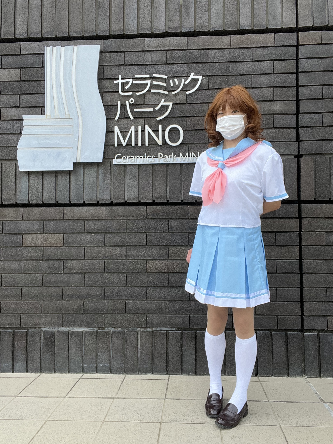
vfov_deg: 60.0
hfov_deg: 46.8
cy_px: 222
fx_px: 385
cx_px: 166
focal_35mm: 30
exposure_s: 1/483
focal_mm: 2.71
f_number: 2.2
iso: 32
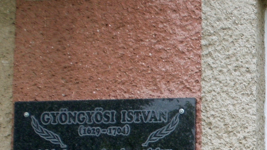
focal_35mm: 185
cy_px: 186
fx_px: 1310
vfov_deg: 6.5
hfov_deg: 11.5
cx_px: 302
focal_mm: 12
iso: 50
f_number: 3.9
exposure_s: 1/90
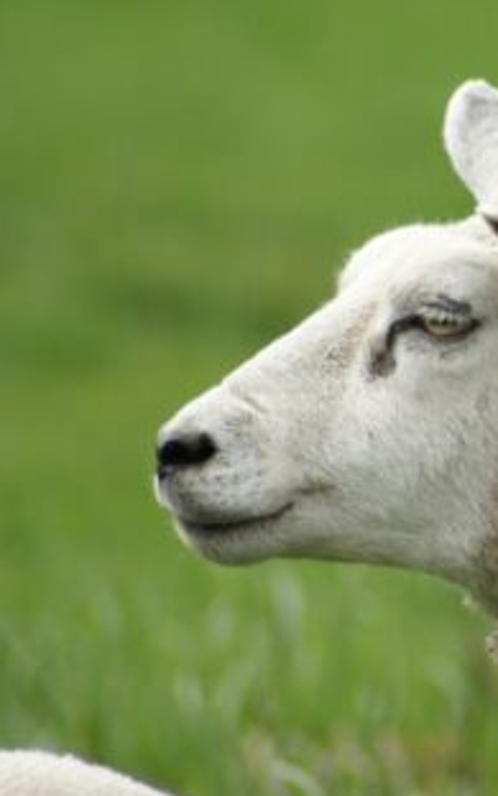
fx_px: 19175
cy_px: 321
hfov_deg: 1.5
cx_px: 659
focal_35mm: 883
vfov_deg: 2.4
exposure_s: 1/500
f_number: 5.6
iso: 160
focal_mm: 300
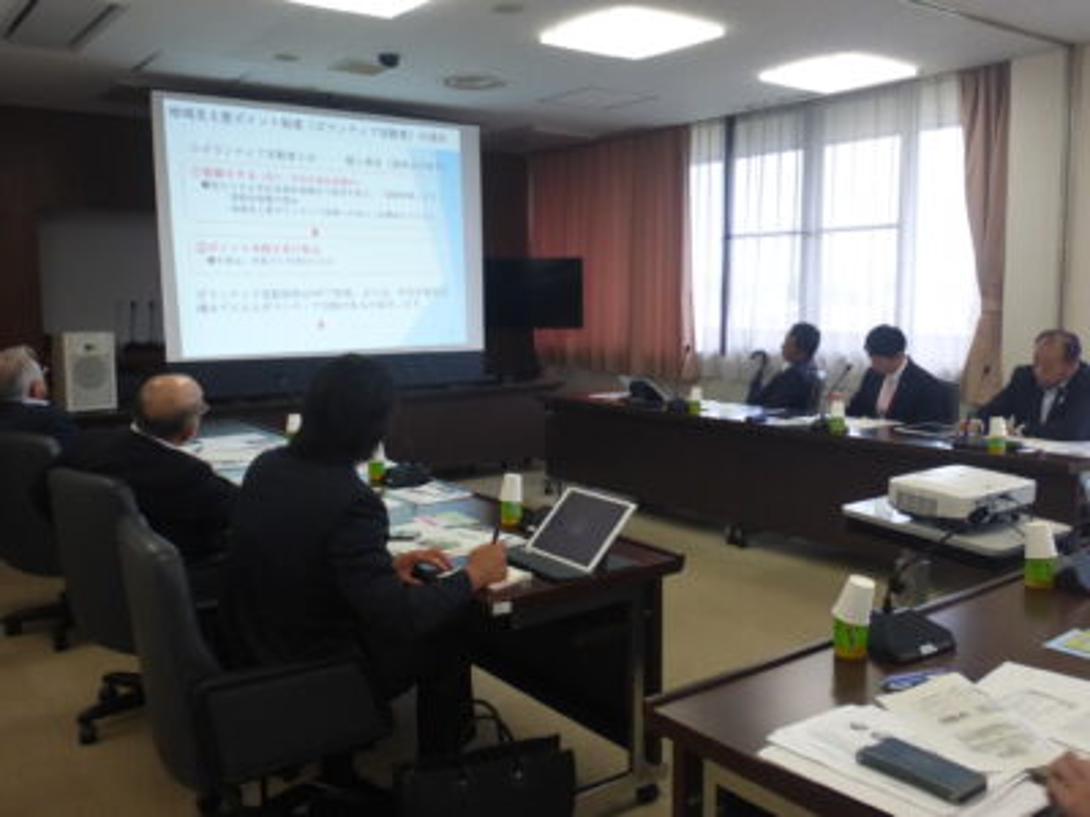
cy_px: 408
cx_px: 545
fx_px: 945
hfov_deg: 60.0
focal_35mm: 30
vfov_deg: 46.8
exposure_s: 1/60
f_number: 4
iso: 320
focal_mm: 5.4
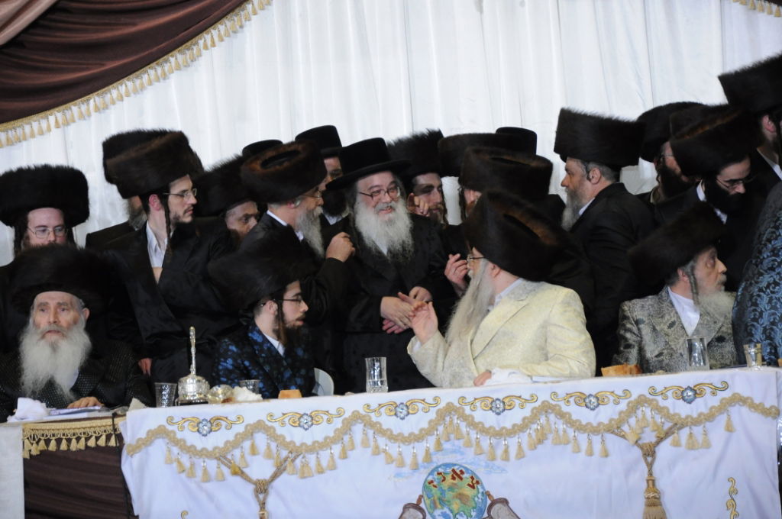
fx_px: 3417
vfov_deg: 8.7
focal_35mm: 158
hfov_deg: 13.1
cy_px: 260
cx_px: 391
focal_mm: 105
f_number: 5.6
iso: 1000
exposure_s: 1/160
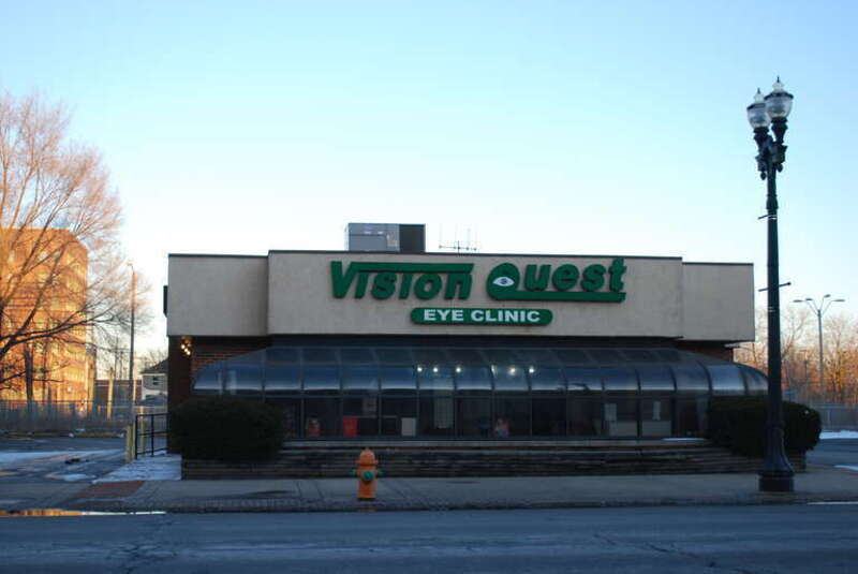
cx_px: 429
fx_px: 1217
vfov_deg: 26.5
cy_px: 287
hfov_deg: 38.8
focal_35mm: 51
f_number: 5
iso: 200
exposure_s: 1/100
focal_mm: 34
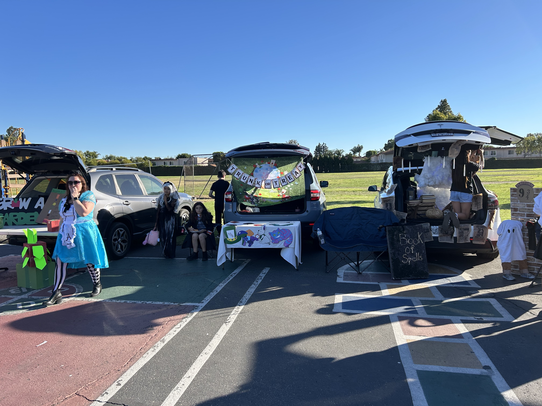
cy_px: 203
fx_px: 407
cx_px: 271
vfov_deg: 53.1
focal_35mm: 26
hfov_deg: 67.3
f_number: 1.5
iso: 50
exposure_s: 1/2762
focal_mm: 5.7
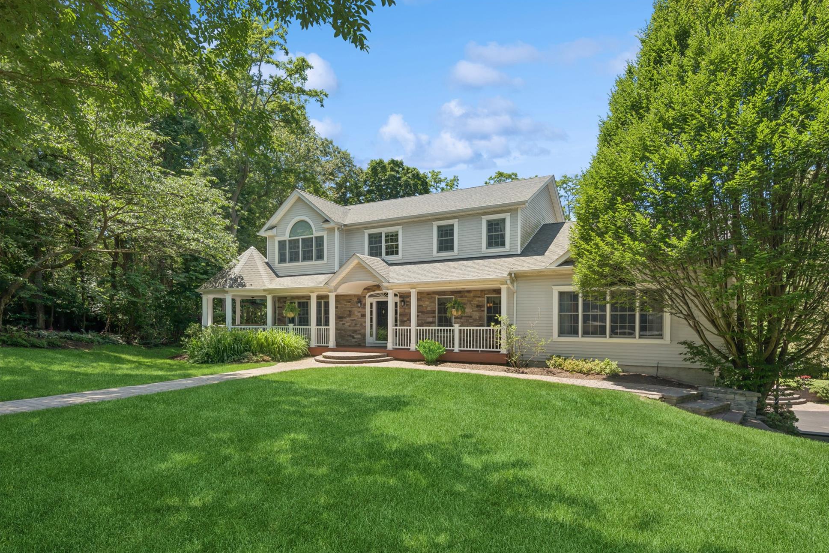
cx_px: 438
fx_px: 414
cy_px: 290
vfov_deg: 67.3
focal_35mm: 18
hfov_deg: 89.9
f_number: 9
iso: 200
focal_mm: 17
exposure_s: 1/320
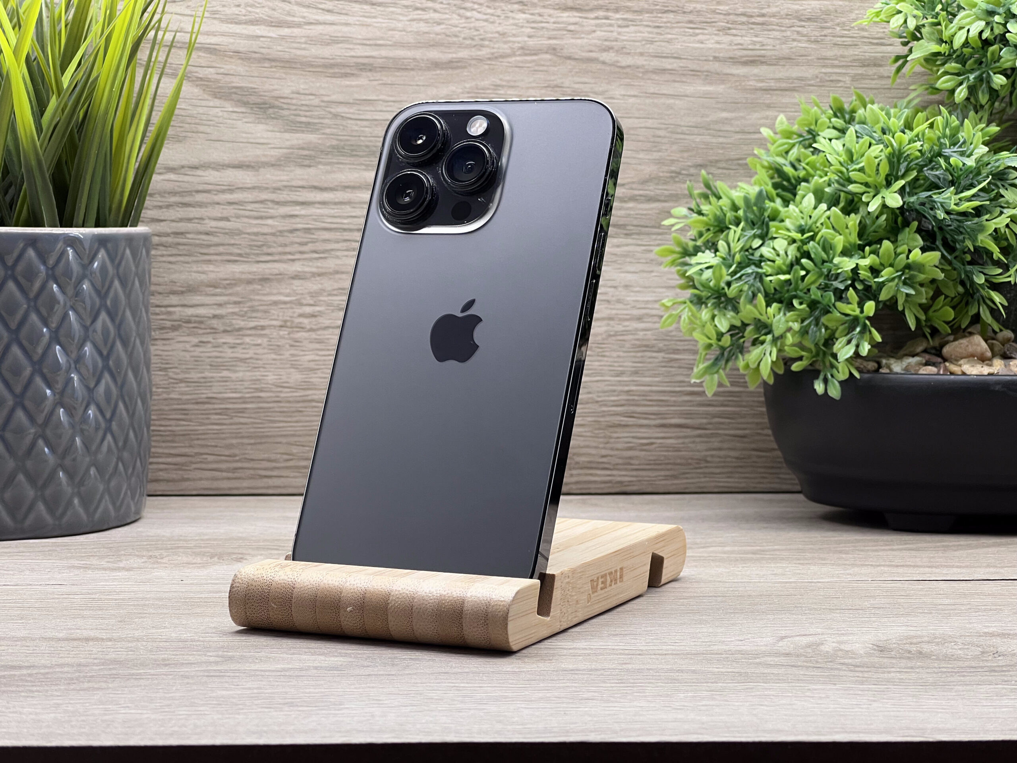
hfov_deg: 25.3
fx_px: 2262
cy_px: 382
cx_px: 508
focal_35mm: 77
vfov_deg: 19.1
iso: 100
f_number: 2.8
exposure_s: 1/100
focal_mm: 9
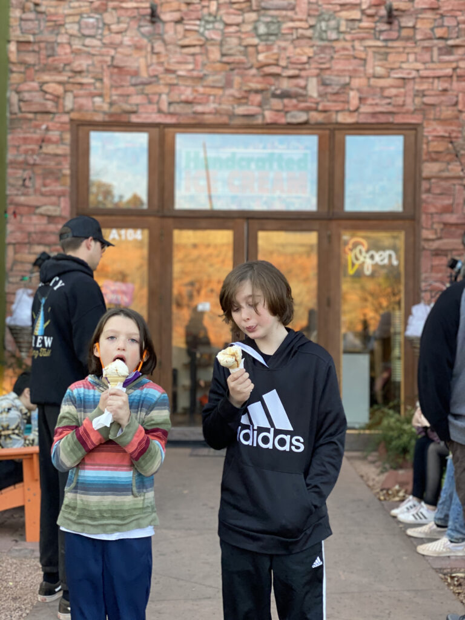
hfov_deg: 28.0
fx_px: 931
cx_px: 232
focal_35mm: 52
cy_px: 310
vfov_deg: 36.8
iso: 64
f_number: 2
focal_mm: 6
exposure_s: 1/122
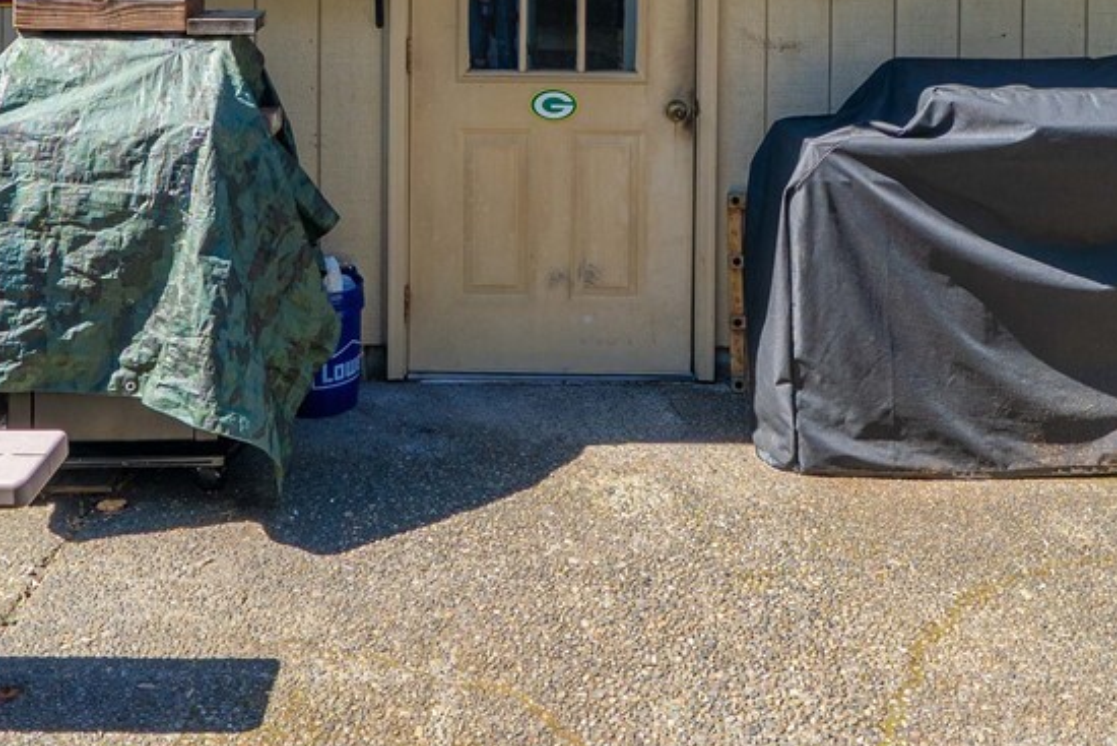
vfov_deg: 32.0
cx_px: 497
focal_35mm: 37
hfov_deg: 51.8
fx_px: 1148
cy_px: -64
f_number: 6.7
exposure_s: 1/125
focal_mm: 12
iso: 100
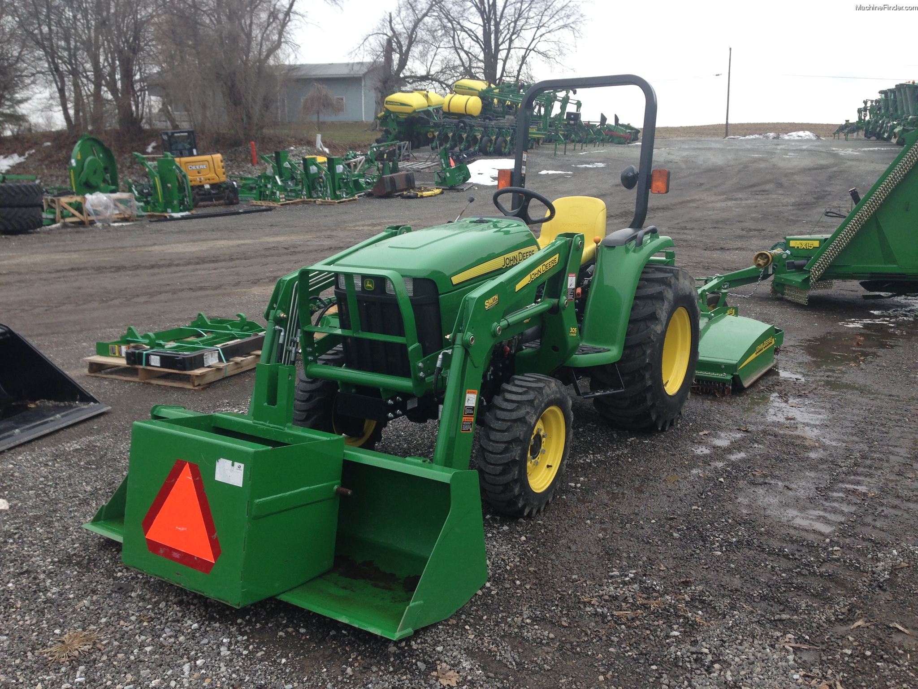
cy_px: 344
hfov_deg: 55.4
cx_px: 459
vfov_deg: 42.9
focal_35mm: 33
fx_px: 875
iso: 50
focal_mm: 4.12
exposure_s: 1/238
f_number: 2.4
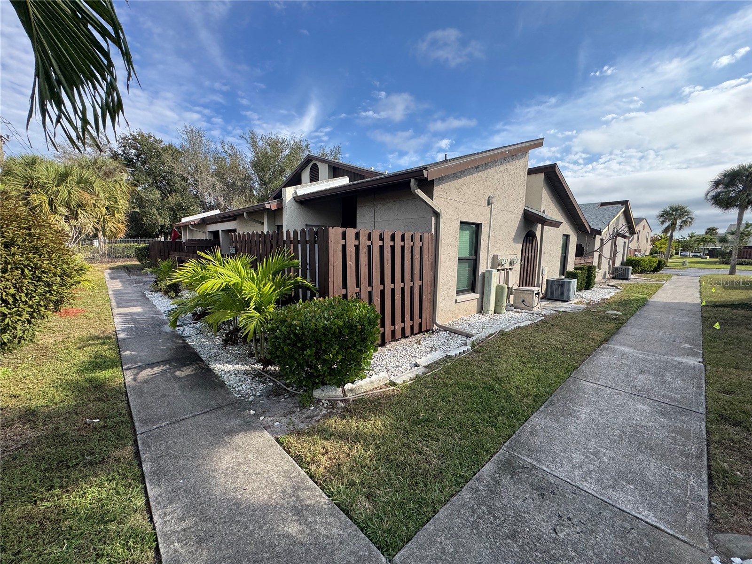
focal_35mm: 14
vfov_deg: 85.7
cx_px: 376
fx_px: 304
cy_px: 282
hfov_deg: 102.1
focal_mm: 2.22
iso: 40
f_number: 2.2
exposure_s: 1/681
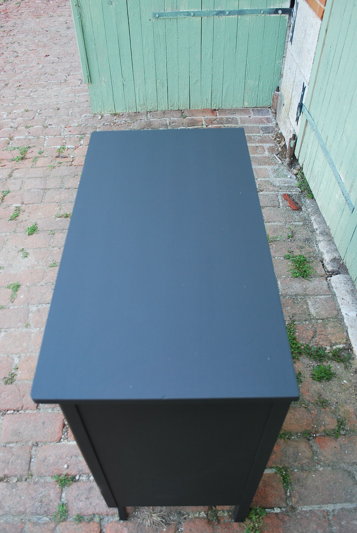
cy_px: 266
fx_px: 445
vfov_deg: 61.9
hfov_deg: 43.7
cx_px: 178
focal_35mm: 30
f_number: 4
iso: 200
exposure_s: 1/60
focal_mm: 20
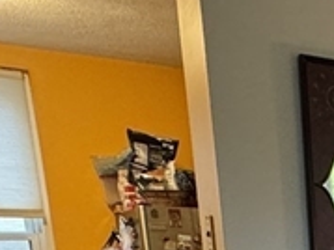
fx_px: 771
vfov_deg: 15.9
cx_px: 599
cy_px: 437
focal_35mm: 80
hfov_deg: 18.9
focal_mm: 2.22
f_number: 2.2
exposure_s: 1/60
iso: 500
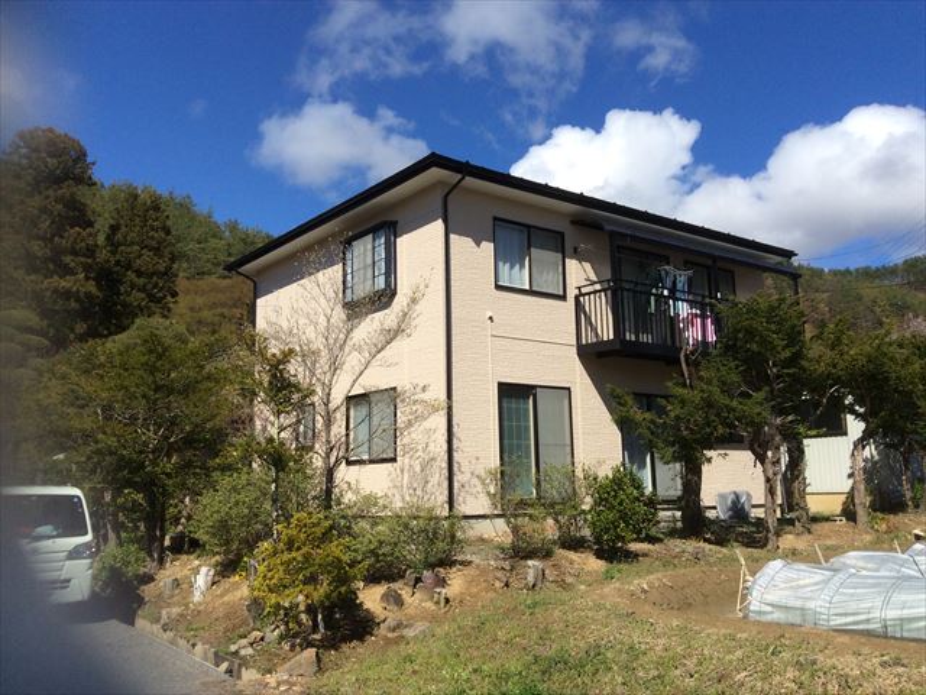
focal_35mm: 32
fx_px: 856
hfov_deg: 56.8
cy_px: 348
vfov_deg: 44.2
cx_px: 463
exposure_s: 1/2288
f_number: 2.4
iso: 32
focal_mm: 3.3
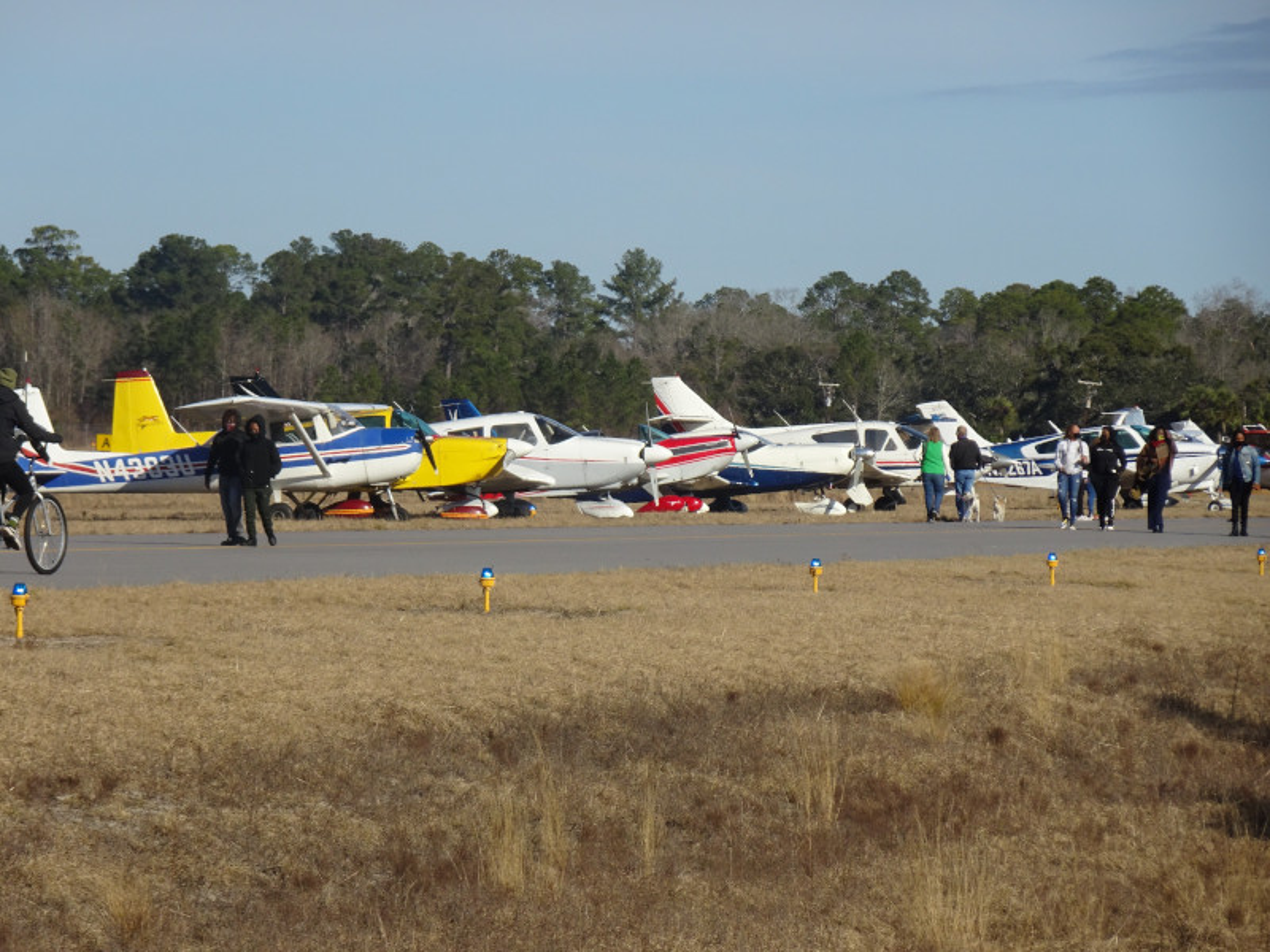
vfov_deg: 5.7
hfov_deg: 7.6
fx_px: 9612
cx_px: 635
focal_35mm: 262
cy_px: 476
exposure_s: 1/500
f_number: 6.3
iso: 80
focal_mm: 44.78
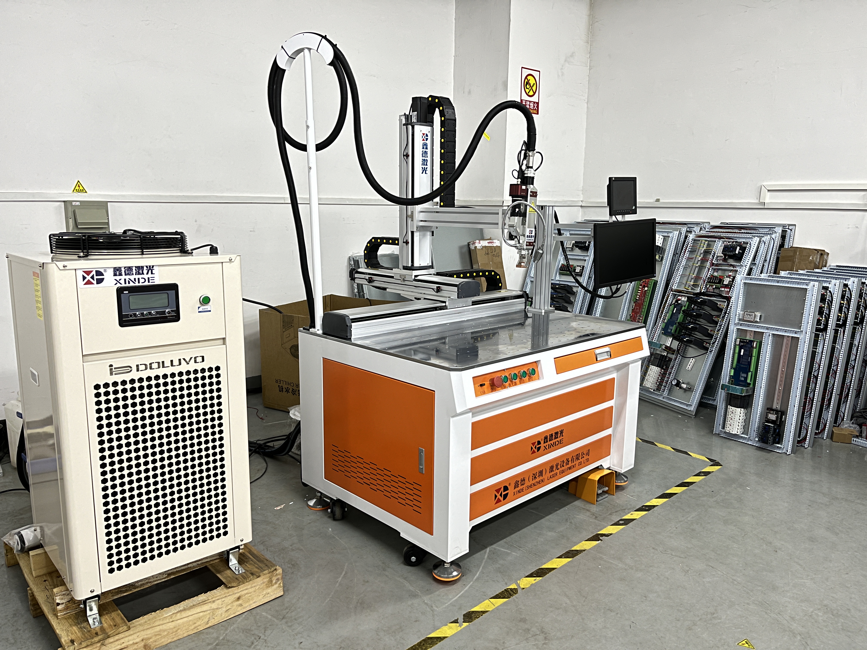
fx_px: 651
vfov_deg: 53.1
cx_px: 434
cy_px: 325
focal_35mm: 26
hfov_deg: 67.3
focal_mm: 5.1
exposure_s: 1/33
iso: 160
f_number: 1.6
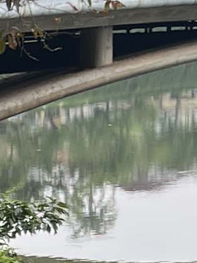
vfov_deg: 7.6
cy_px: 508
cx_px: -408
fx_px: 1907
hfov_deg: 5.5
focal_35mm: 251
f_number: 1.5
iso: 40
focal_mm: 5.7
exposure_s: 1/126
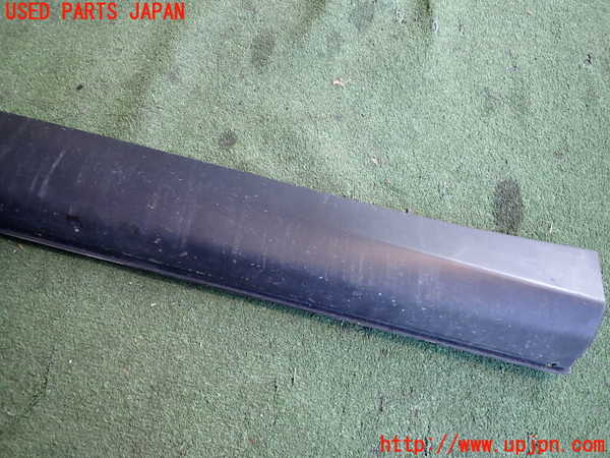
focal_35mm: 25
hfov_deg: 69.4
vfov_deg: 54.9
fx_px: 441
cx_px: 305
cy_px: 229
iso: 200
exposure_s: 1/50
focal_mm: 4.5
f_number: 2
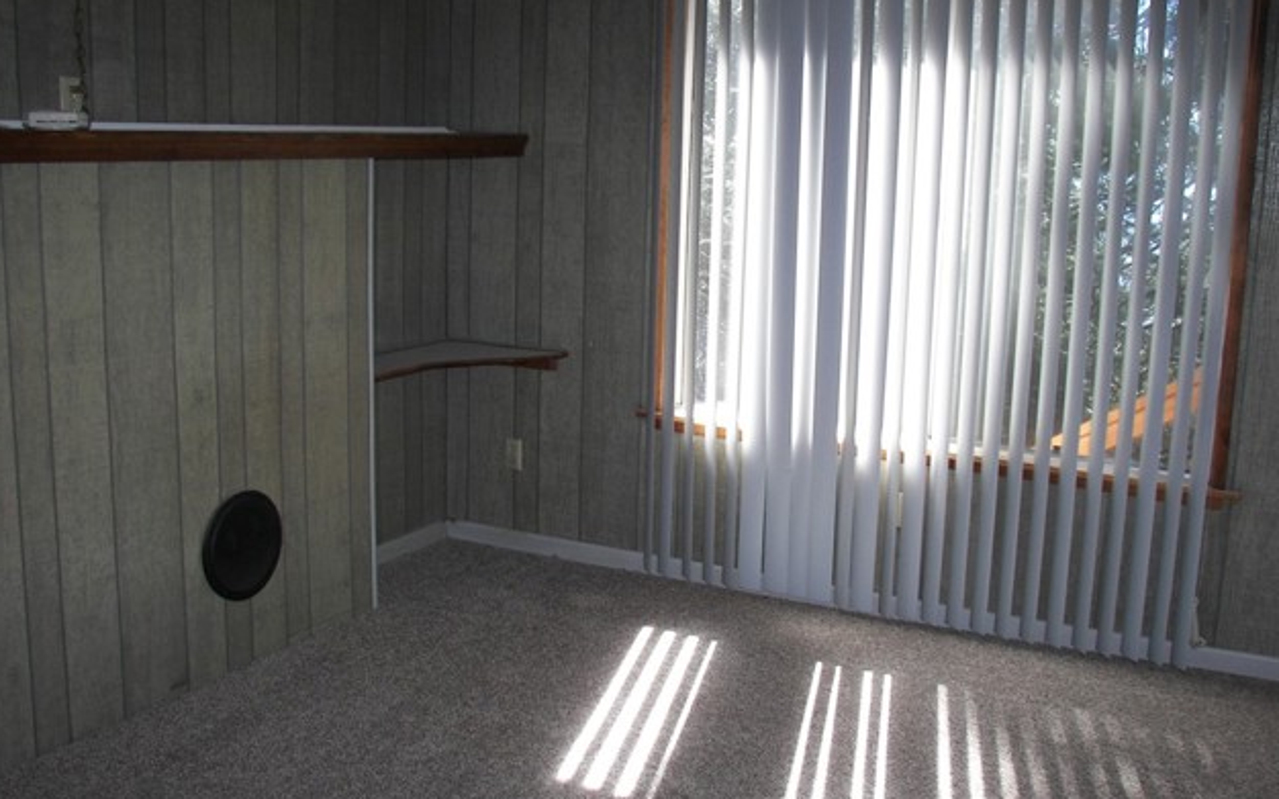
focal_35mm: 39
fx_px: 1359
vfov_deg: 32.7
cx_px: 642
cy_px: 450
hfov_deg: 50.4
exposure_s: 1/80
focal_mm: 6
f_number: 2.8
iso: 50
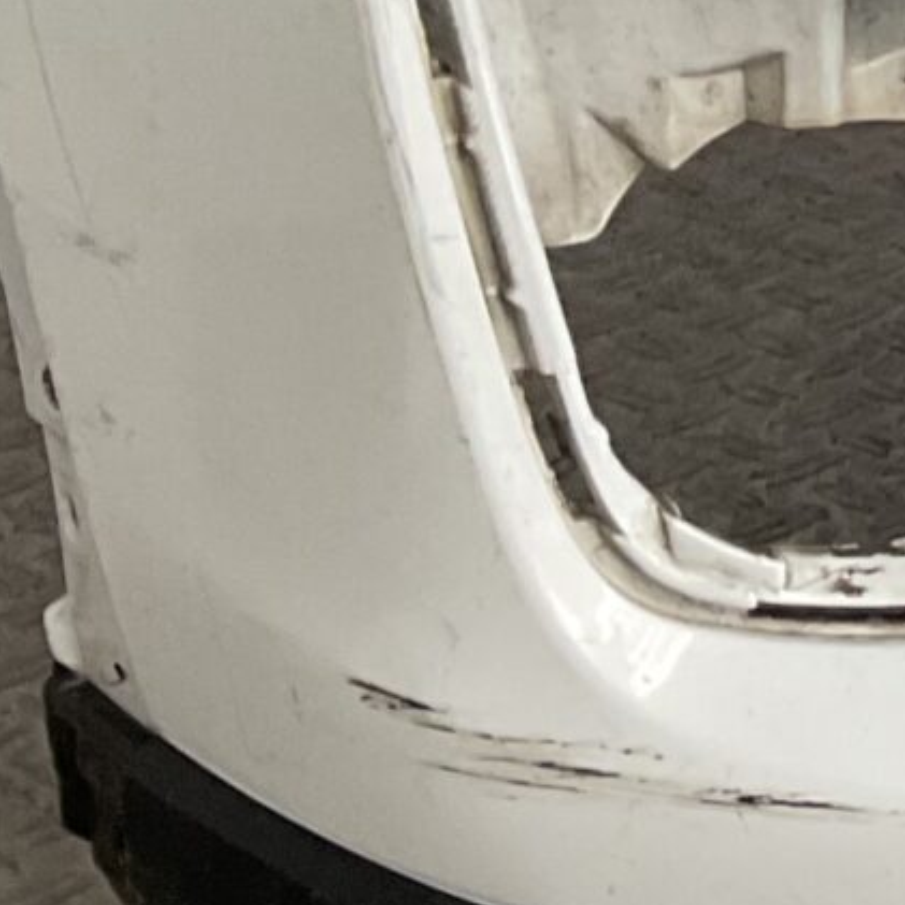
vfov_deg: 11.0
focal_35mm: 156
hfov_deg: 9.8
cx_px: 2227
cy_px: -249
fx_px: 4614
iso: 40
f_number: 1.8
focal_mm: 3
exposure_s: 1/100
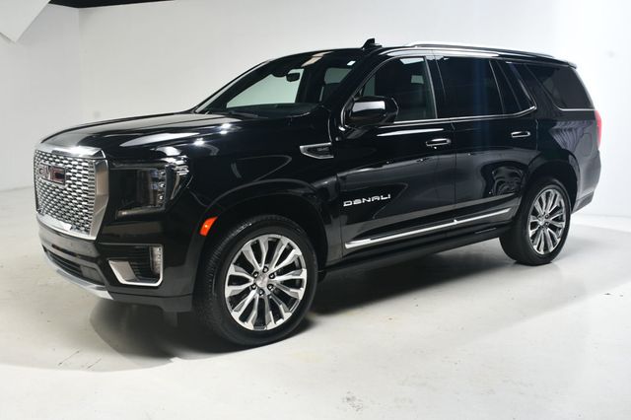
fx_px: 631
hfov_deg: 53.2
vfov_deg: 36.8
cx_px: 316
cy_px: 210
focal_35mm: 36
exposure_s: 1/160
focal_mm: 24
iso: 100
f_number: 10
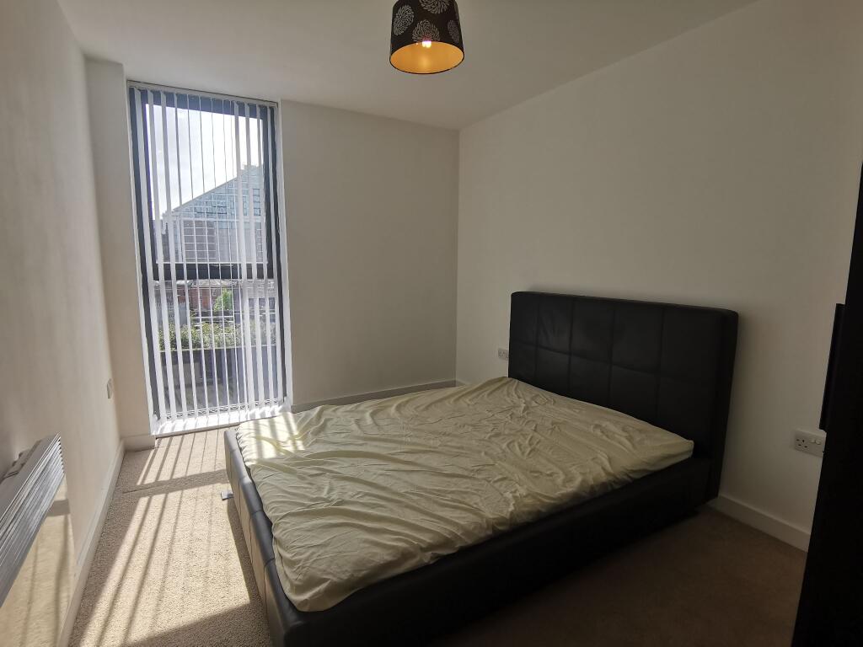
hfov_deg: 91.0
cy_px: 324
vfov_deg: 74.7
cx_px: 432
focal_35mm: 17
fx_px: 424
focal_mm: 2.26
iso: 50
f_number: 2.2
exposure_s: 1/381
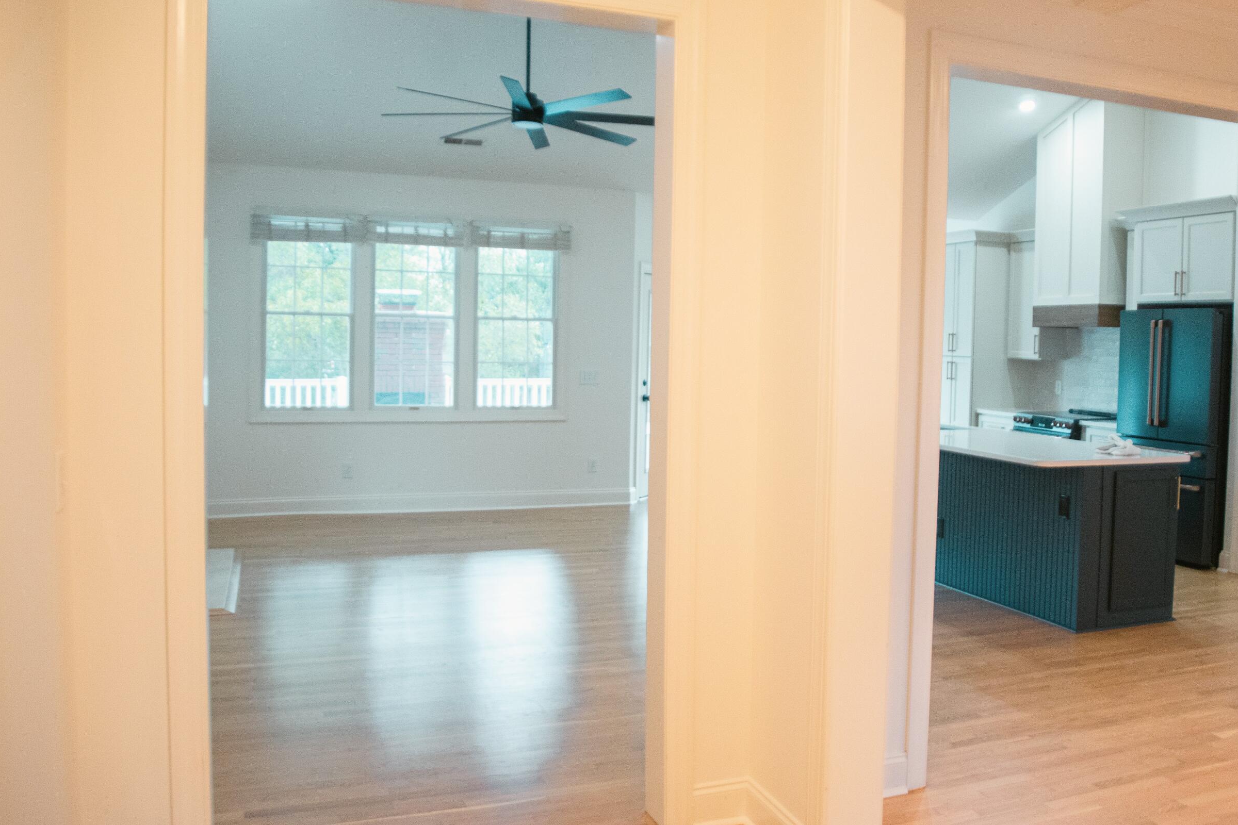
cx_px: 763
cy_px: 400
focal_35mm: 30
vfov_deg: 43.6
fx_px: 1032
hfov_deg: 61.2
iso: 800
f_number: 2.8
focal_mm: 16
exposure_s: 1/125
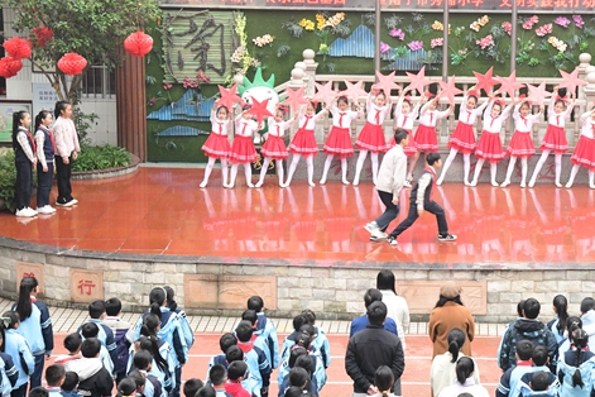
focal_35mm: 119
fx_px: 1967
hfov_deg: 17.1
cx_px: 423
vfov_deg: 11.5
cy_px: 145
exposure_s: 1/80
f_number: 11
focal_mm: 70
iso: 3200
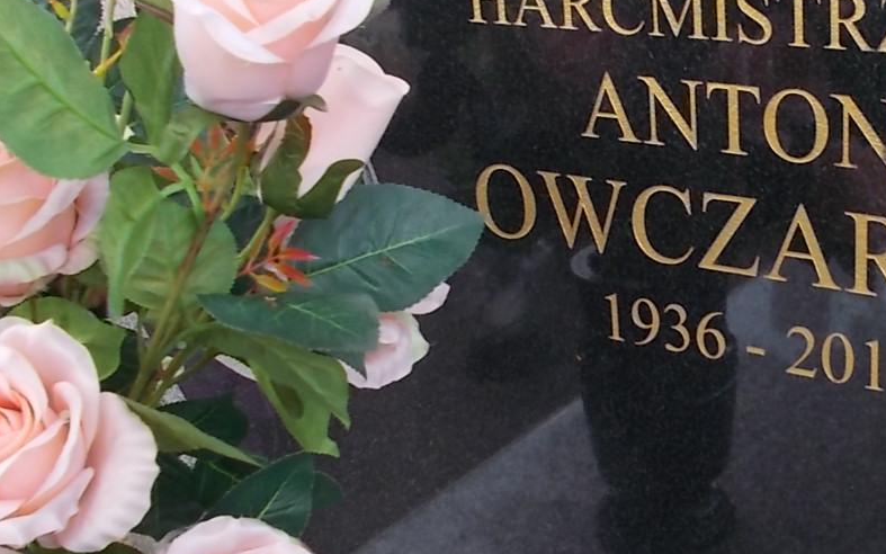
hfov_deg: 34.7
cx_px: 754
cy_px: 266
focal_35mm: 56
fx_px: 1352
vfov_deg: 23.1
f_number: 3.2
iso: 80
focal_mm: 4.6
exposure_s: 1/100
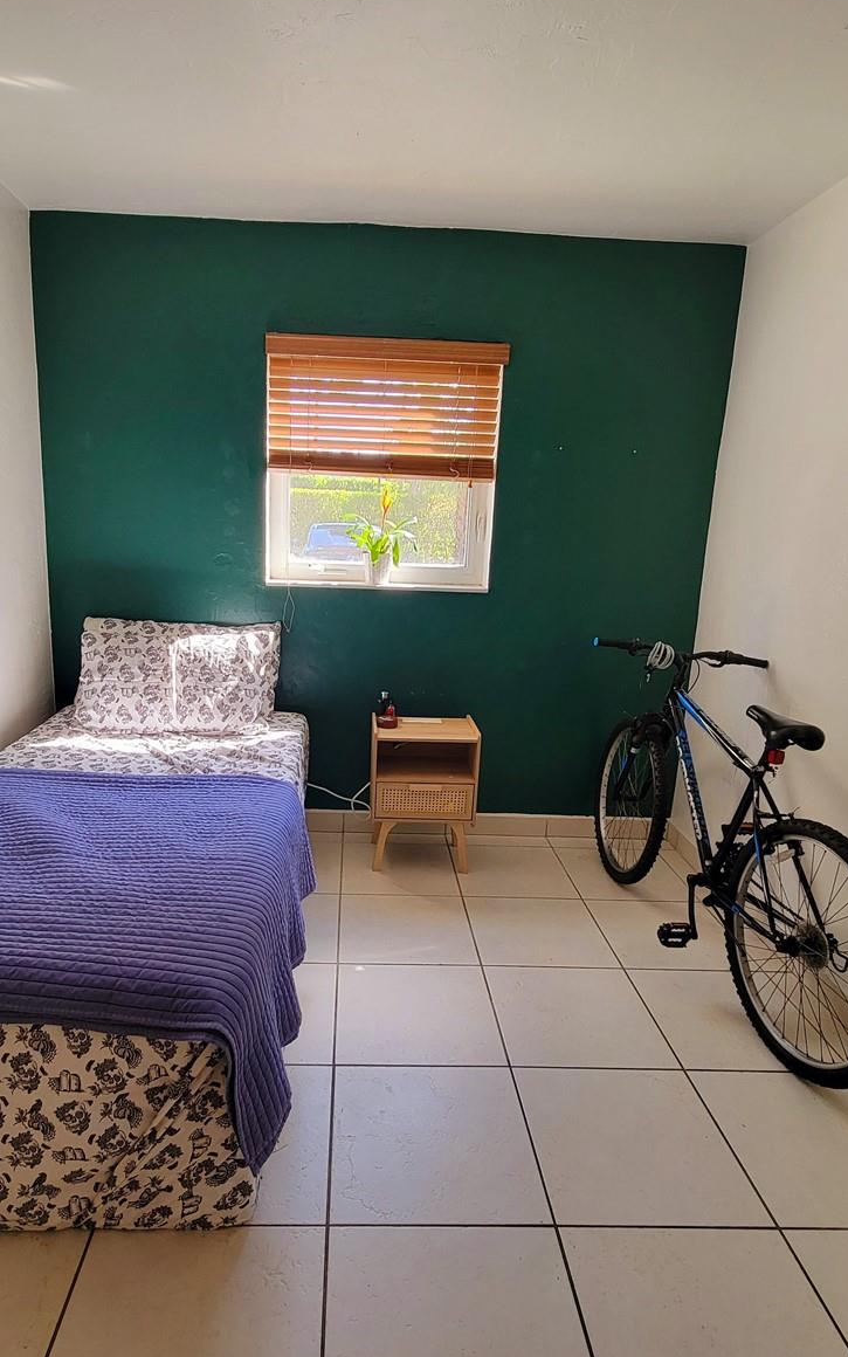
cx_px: 374
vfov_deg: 88.0
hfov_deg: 62.0
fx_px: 703
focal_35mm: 19
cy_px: 684
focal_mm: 2.2
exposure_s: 1/60.2
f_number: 2.2
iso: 125
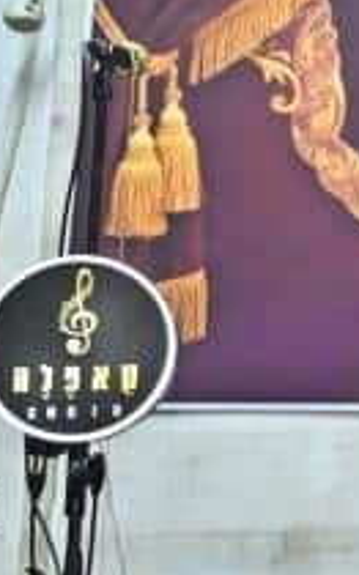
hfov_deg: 7.1
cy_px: 185
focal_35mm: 159
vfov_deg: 13.1
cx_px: 1187
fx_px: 2492
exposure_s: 1/125
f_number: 4
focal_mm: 32
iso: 640
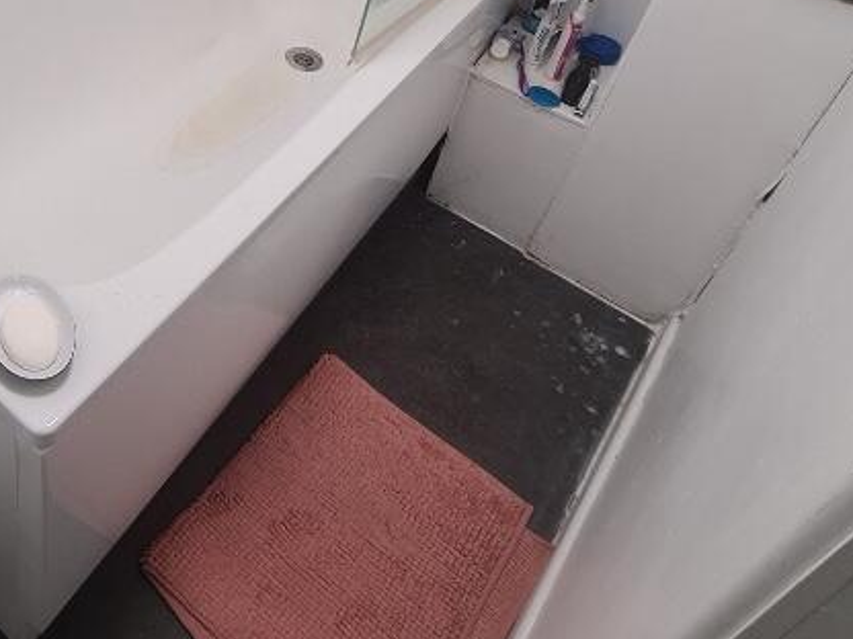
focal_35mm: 32
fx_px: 789
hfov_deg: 51.1
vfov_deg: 39.1
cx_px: 107
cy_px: 0
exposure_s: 1/50
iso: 125
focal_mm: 2.2
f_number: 2.2
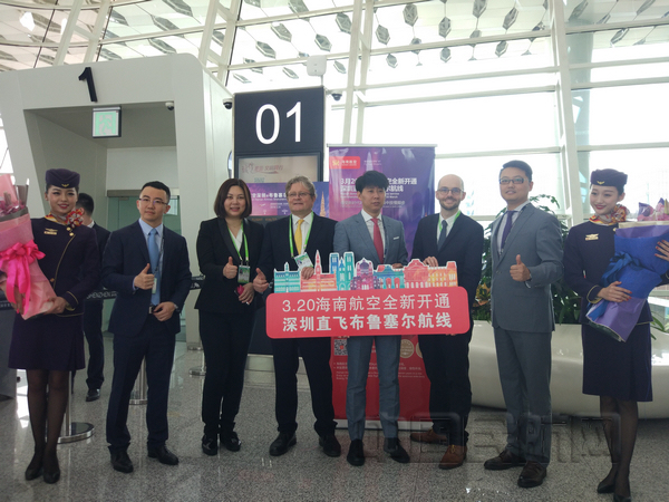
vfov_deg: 49.7
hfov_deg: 63.4
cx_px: 334
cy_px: 251
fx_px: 541
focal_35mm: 28
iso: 102
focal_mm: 4.26
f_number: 2
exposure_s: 1/50
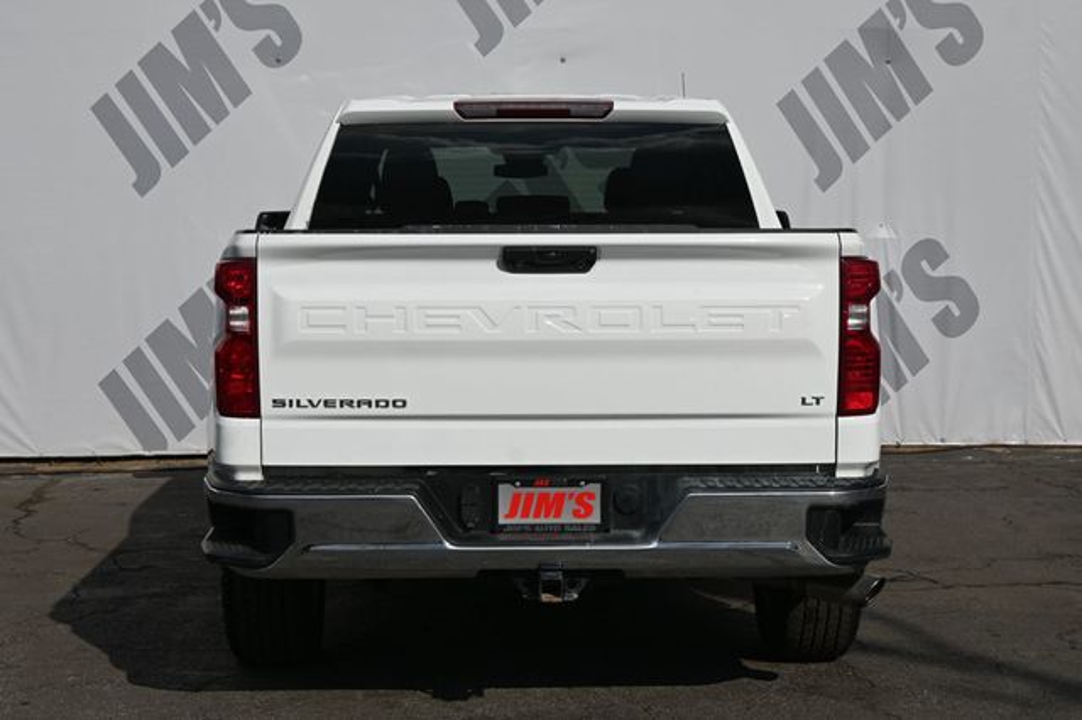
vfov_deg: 20.1
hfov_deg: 29.9
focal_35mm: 68
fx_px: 2028
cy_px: 360
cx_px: 541
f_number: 8
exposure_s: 1/500
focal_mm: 45
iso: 100
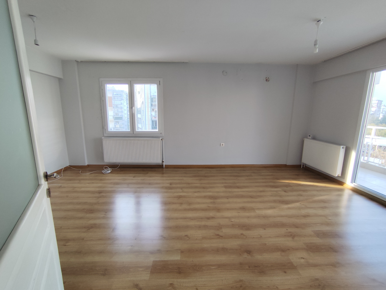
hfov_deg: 94.5
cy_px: 145
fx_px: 179
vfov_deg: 78.2
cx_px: 193
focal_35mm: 16
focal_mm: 1.65
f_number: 2.2
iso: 50
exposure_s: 1/100
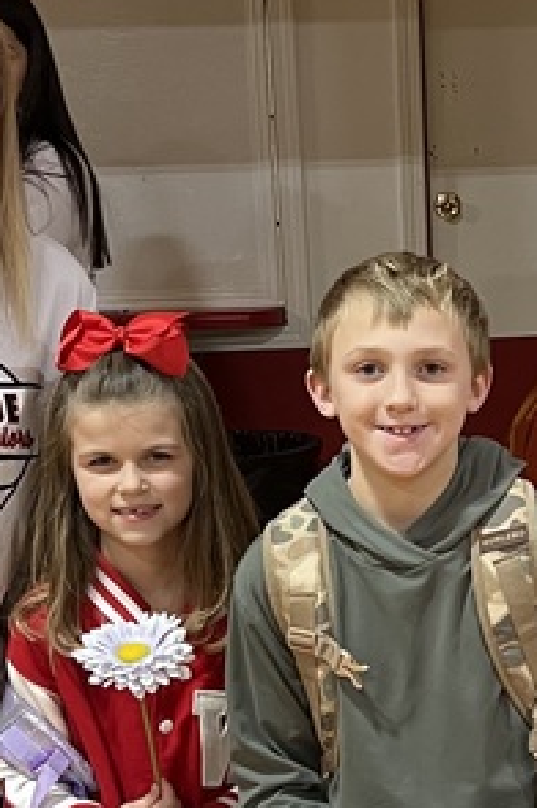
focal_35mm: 94
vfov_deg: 21.6
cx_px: 474
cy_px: 561
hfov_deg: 14.4
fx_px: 2108
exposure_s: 1/60
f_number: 1.5
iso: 200
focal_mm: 5.7
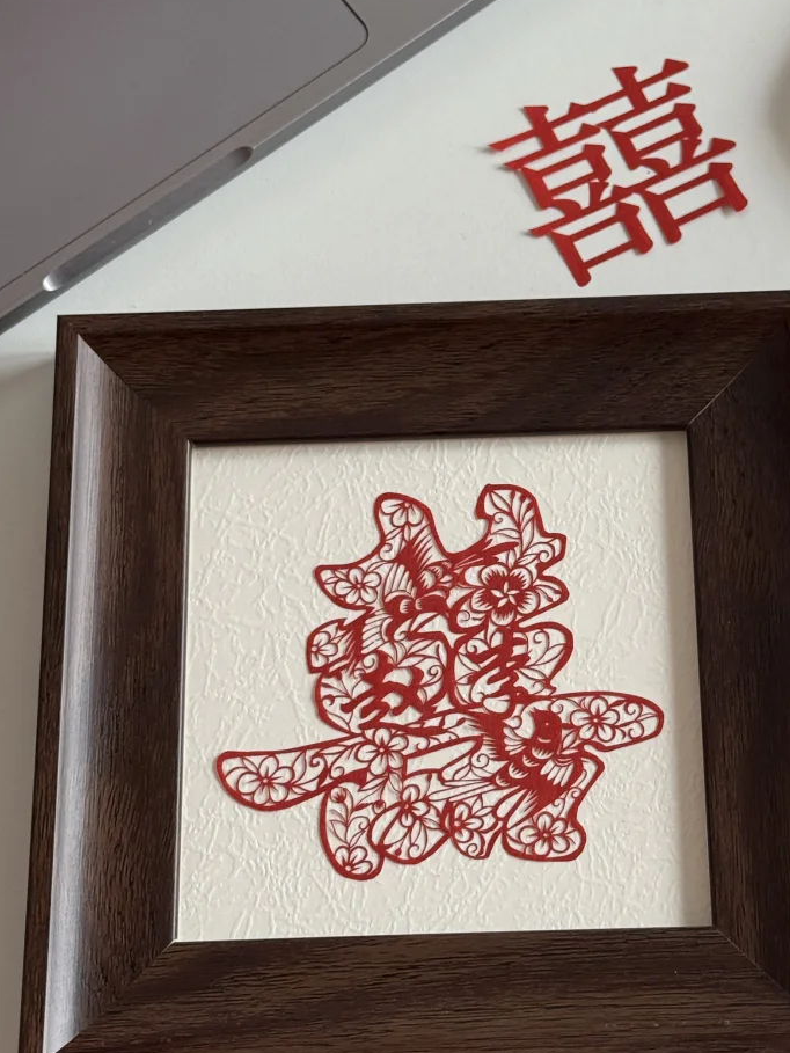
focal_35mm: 76
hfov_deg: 19.3
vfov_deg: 25.6
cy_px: 484
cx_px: 528
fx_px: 2312
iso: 160
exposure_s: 1/93
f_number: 1.78
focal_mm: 6.76
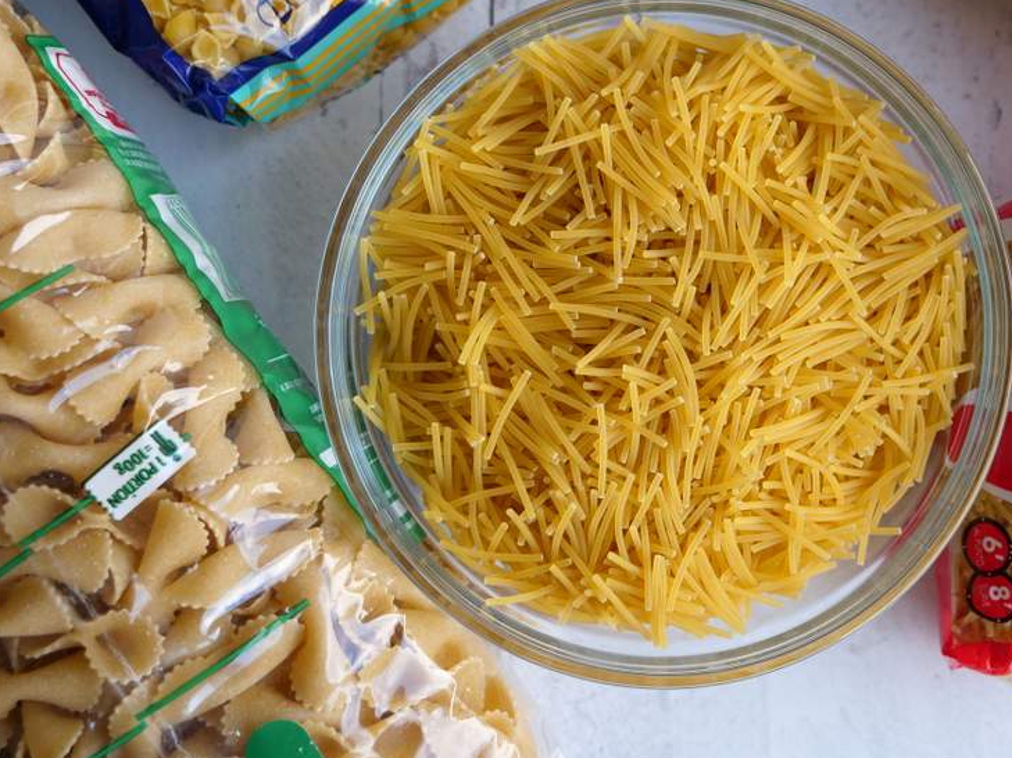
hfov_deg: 34.0
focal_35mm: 56
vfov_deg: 25.9
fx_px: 1636
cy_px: 236
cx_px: 684
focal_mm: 17
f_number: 3.1
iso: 200
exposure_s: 1/125
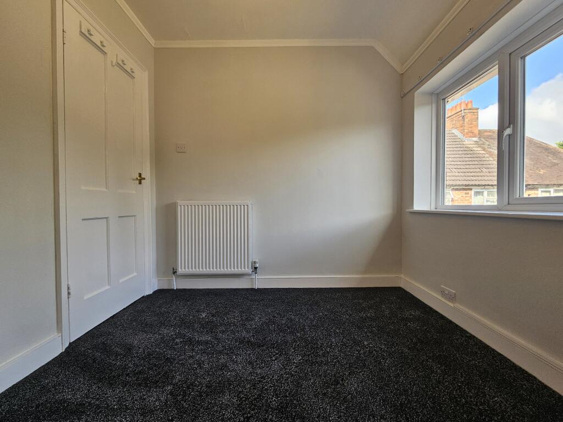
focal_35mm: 13
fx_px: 211
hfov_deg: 106.2
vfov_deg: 89.9
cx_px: 282
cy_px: 211
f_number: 2.2
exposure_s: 1/100
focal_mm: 2.2
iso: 64
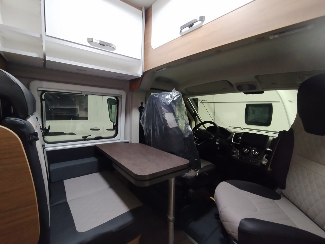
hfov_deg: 94.5
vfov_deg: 78.1
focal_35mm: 16
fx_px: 150
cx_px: 162
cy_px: 122
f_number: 2.2
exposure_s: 1/25
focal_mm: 1.65
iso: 230
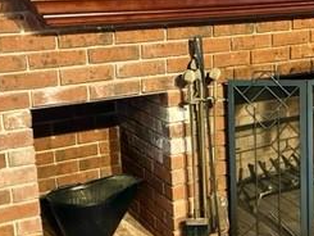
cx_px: 250
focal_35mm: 68
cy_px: 96
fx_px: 617
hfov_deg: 28.0
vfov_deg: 21.6
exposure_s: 1/30
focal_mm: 5.7
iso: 640
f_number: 1.5
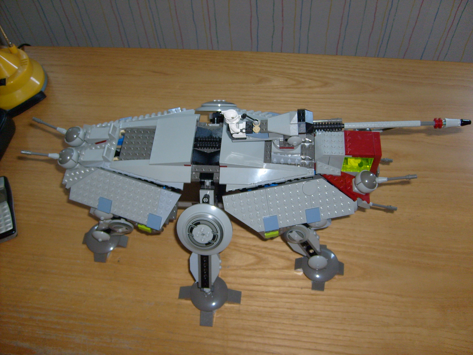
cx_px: 236
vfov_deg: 40.7
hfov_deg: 52.6
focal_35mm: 35
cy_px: 178
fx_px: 478
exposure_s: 1/45
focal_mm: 5.8
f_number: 2.8
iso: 100
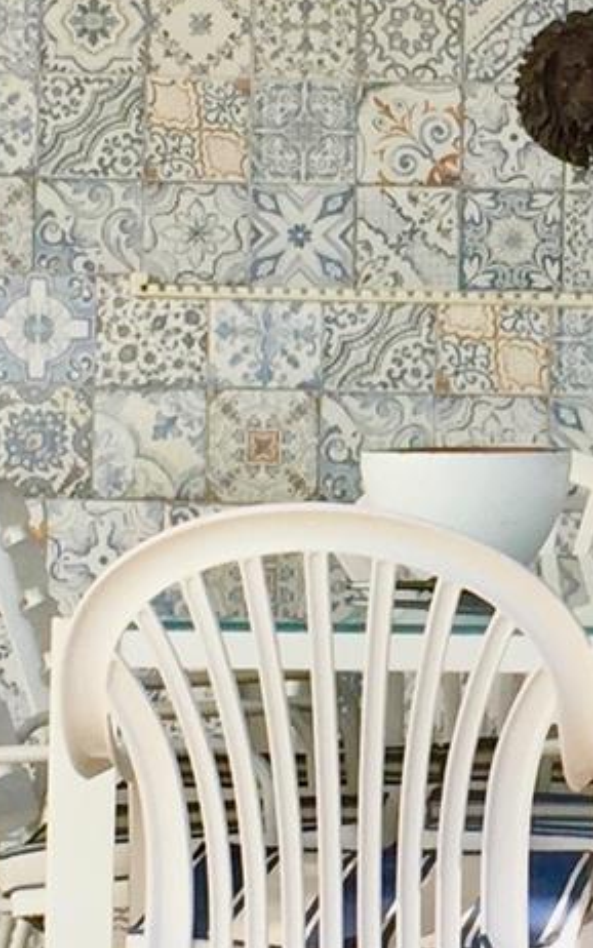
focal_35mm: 165
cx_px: 681
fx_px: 4264
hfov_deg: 7.9
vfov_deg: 12.7
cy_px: 435
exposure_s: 1/350
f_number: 2.2
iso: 32
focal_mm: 4.15
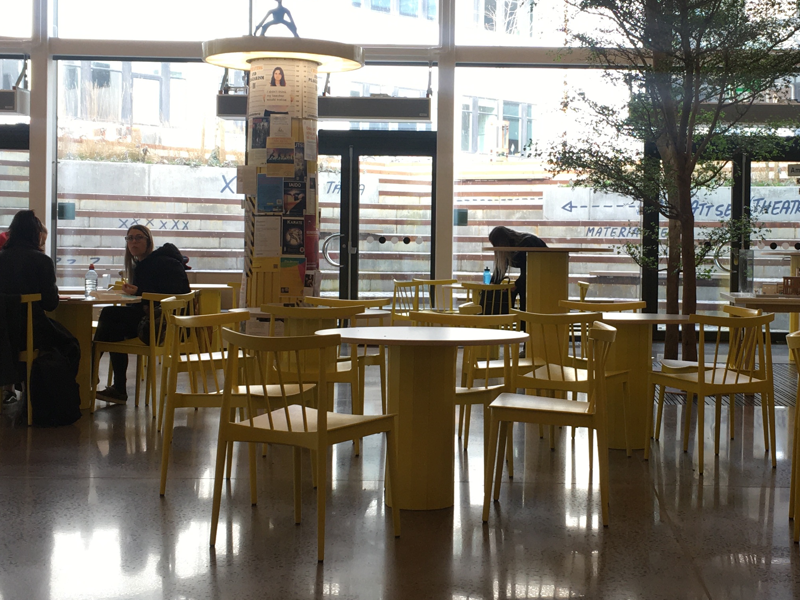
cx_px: 529
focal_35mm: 58
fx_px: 1340
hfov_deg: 33.0
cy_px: 265
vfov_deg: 25.2
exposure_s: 1/100
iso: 32
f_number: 2.2
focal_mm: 4.15
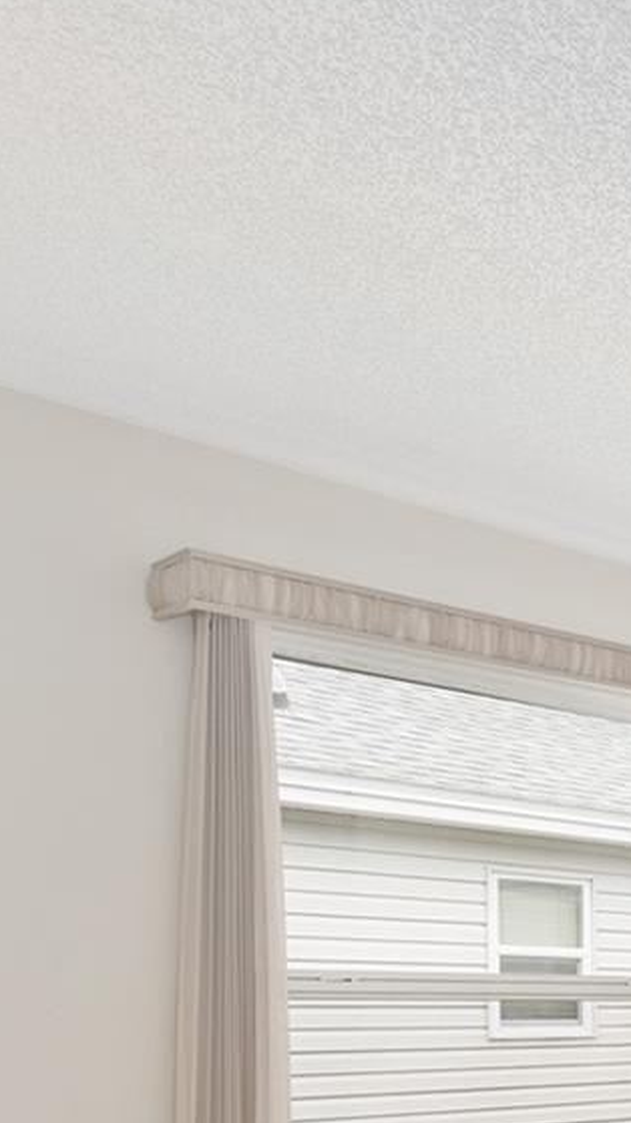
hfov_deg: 18.3
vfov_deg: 41.3
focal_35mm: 46
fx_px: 1358
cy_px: 1015
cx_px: 1236
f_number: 8
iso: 320
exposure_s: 1/25
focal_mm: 15.2
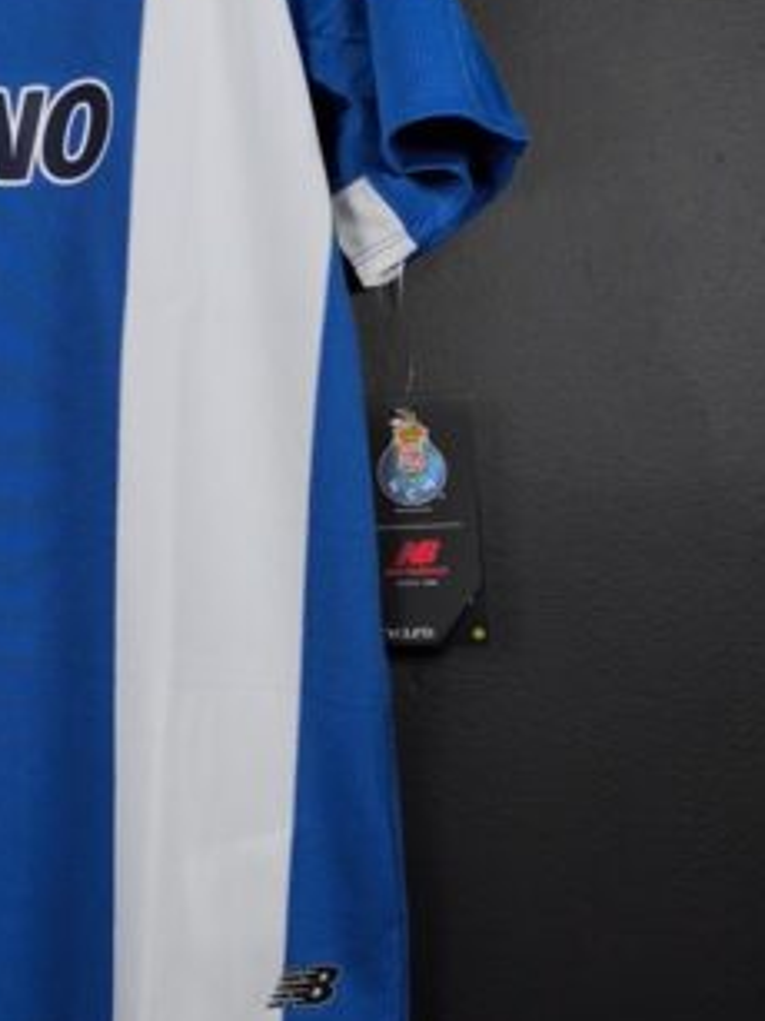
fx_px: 1769
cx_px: -140
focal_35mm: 60
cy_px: 429
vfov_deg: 32.1
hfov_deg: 22.6
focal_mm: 6.57
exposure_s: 1/160
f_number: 1.6
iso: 400
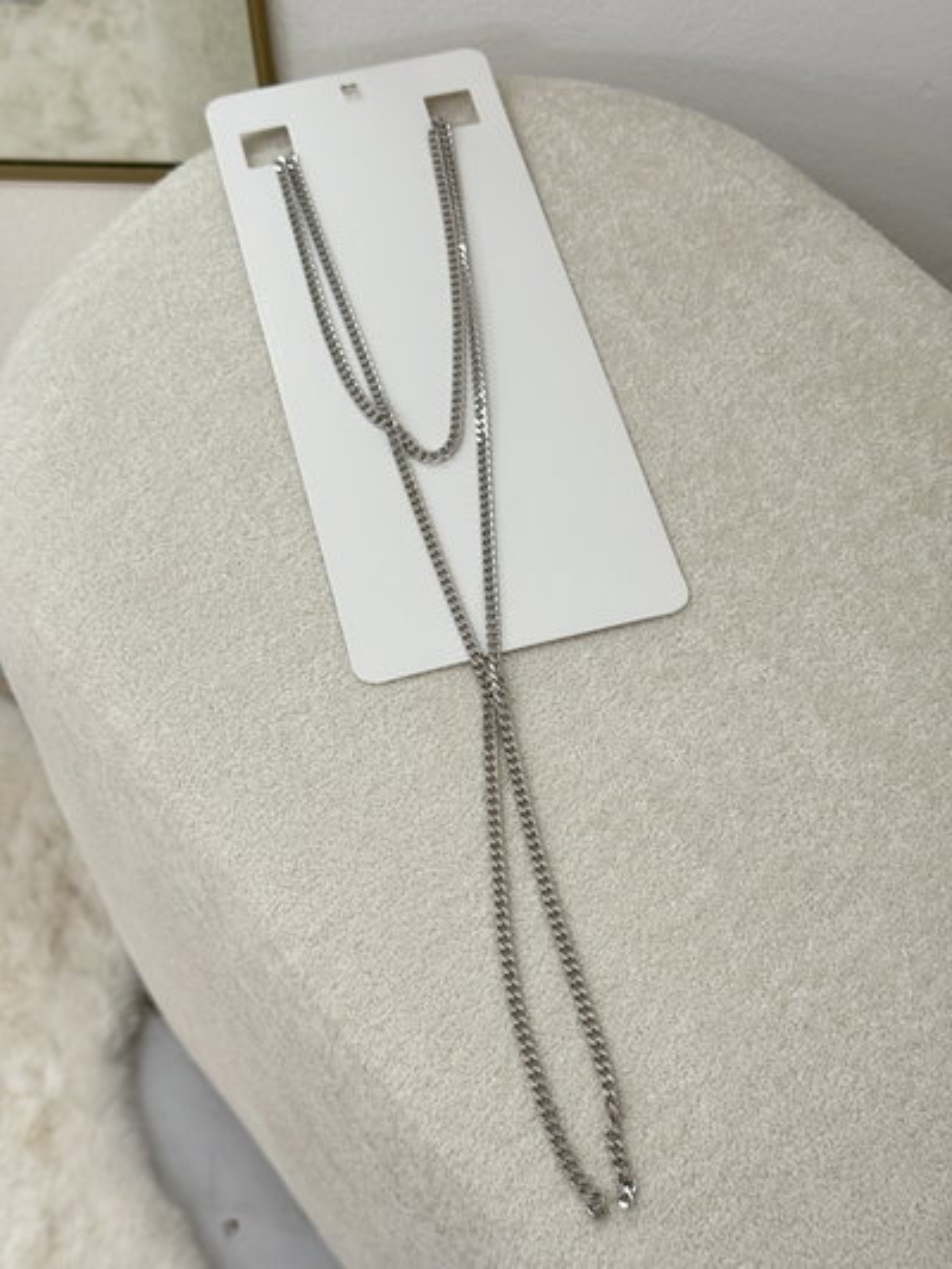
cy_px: 634
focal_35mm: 48
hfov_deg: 30.3
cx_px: 476
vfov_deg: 39.6
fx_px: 1759
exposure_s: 1/50
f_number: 1.78
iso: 80
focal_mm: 6.76
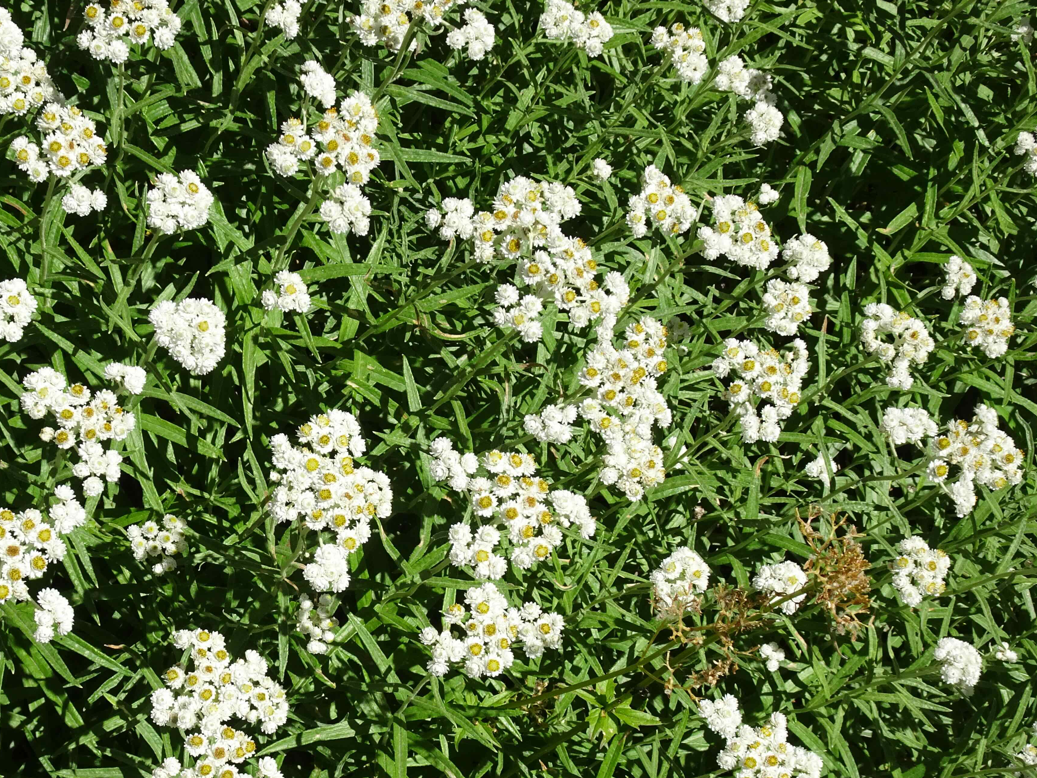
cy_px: 524
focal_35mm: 57
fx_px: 1708
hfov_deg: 33.6
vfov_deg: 25.5
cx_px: 388
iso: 80
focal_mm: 6.8
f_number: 4
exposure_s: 1/800
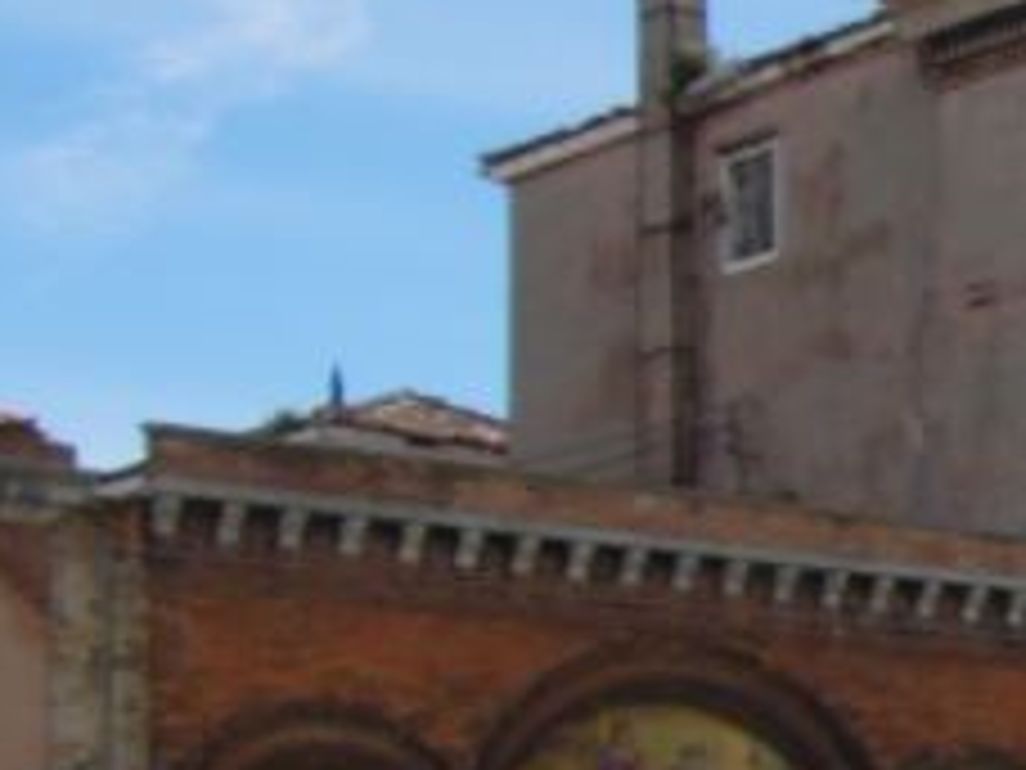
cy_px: 887
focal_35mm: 108
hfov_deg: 15.7
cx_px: 1822
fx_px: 3201
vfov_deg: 13.4
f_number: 4
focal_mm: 4.3
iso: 160
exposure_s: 1/1250
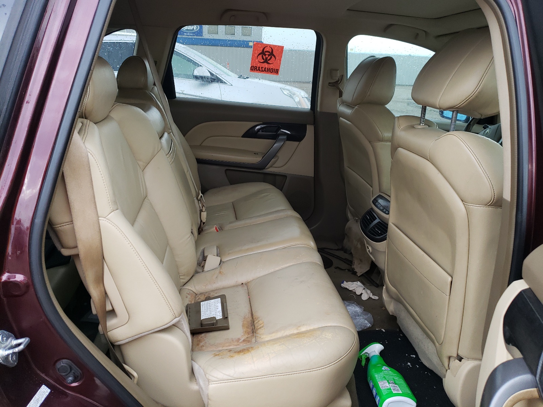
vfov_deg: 53.1
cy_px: 204
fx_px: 408
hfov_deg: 67.3
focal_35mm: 26
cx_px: 272
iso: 83
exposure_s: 1/120
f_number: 1.5
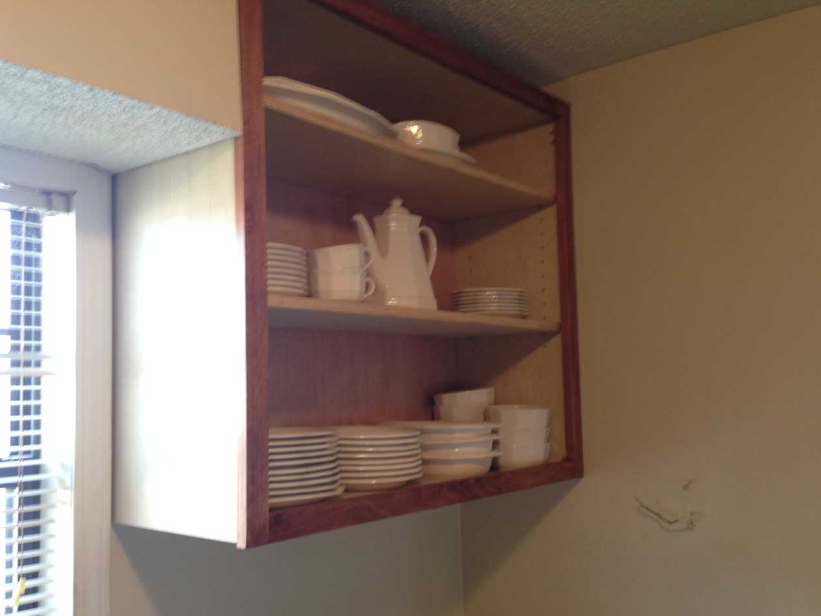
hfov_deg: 52.6
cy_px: 323
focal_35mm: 35
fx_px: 830
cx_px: 403
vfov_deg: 40.7
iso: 80
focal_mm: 4.12
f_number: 2.4
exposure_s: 1/20
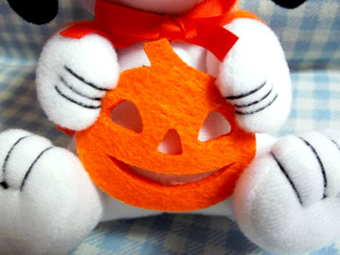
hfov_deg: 56.8
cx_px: 170
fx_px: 314
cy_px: 128
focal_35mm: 32
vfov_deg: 44.2
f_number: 3.5
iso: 200
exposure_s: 1/6
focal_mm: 5.8
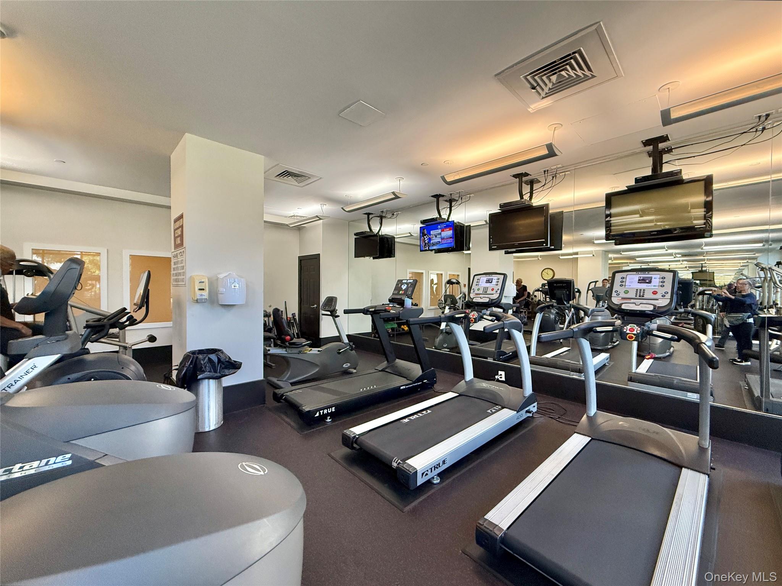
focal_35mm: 14
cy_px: 293
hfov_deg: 102.1
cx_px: 391
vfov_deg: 85.7
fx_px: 316
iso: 320
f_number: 2.2
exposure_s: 1/120
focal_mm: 2.22
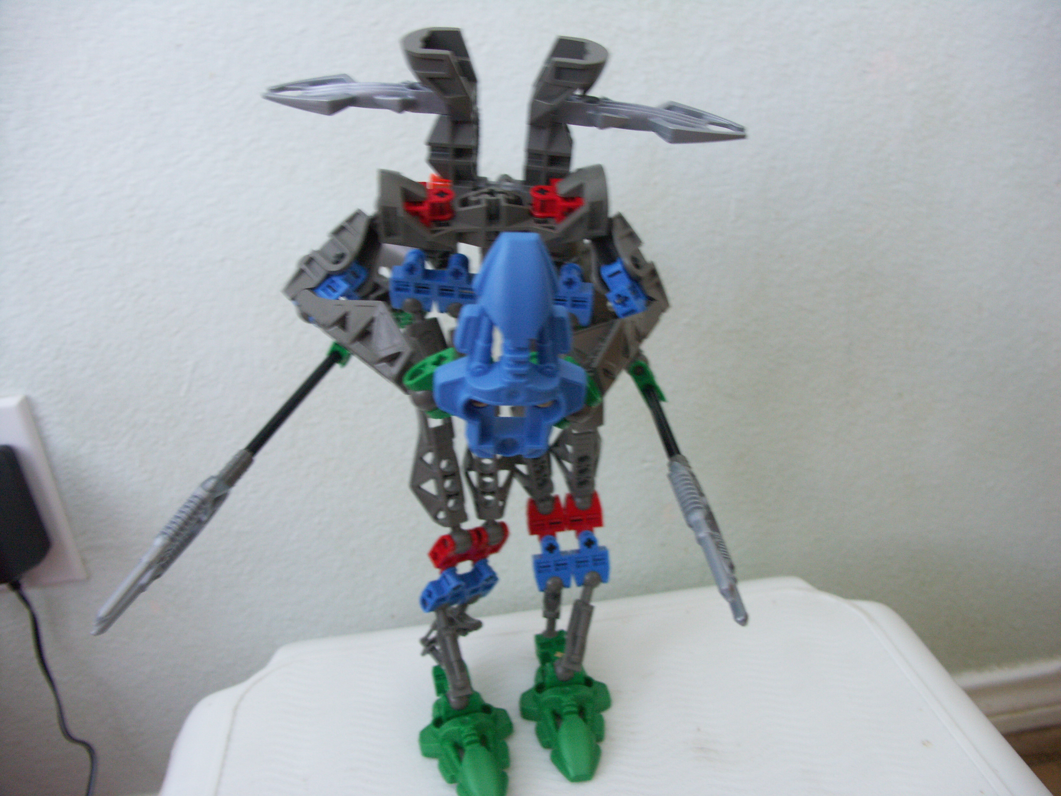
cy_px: 398
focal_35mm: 28
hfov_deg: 63.4
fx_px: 858
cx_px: 530
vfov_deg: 49.7
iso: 160
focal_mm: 7.21
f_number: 2.8
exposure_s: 1/10
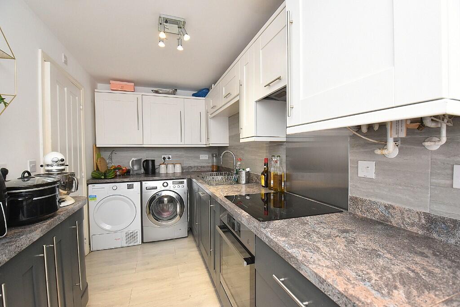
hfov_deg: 100.4
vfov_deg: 77.4
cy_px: 154
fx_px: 192
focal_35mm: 15
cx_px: 230
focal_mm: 10
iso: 1000
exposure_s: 1/125
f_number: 4
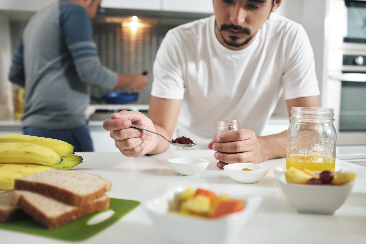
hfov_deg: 54.4
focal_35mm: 35
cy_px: 122
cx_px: 183
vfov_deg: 37.9
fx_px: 356
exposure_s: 1/80
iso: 400
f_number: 2
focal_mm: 23
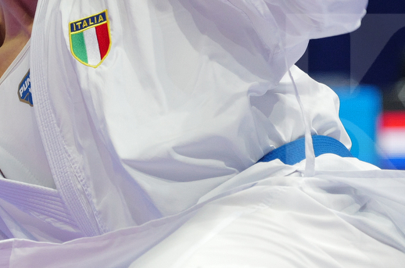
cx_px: 52
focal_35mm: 768
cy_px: 101
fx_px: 8621
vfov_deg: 1.8
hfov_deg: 2.7
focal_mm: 159
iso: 2000
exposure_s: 1/1000
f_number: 2.8
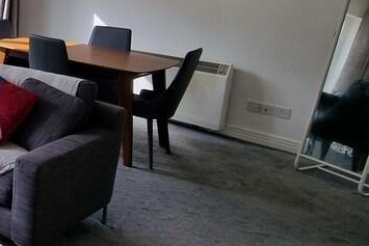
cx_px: -157
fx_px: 400
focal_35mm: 39
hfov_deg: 31.3
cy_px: 23
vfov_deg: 32.5
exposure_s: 1/272
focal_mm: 2.2
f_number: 2.2
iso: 50
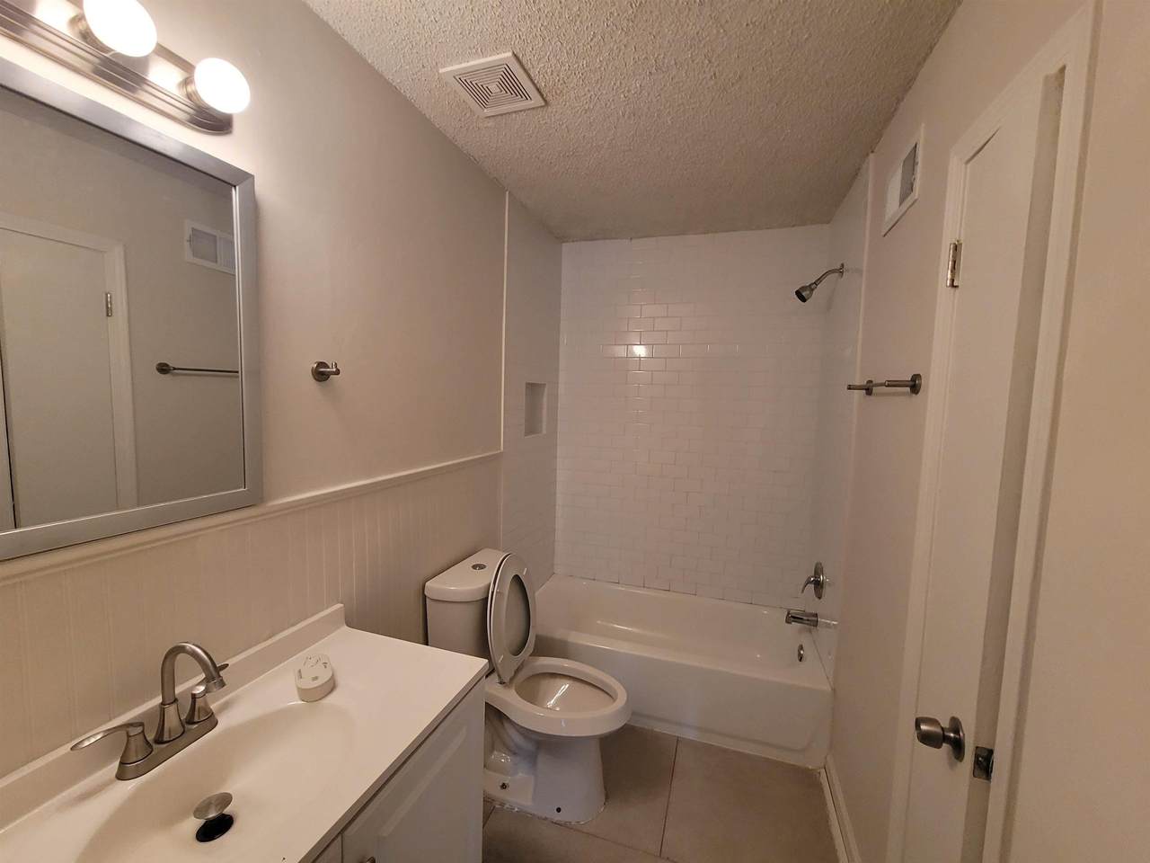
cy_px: 432
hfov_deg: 106.2
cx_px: 575
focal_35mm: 13
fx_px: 432
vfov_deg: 89.9
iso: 320
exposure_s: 1/60
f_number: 2.2
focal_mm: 2.2
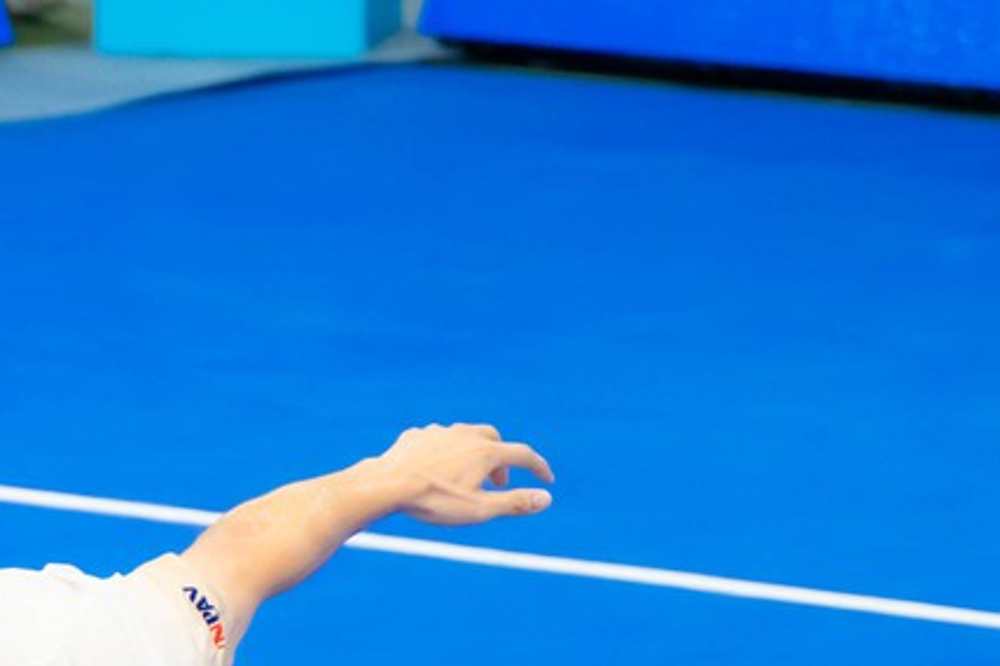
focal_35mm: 603
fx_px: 16743
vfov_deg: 2.3
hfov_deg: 3.4
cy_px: 549
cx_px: -463
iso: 5000
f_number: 2.8
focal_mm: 86
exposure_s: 1/800
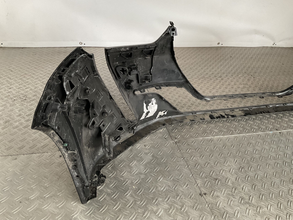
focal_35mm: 29
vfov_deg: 48.2
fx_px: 245
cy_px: 110
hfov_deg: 61.7
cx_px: 146
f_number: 1.8
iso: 100
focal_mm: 3
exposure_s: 1/50
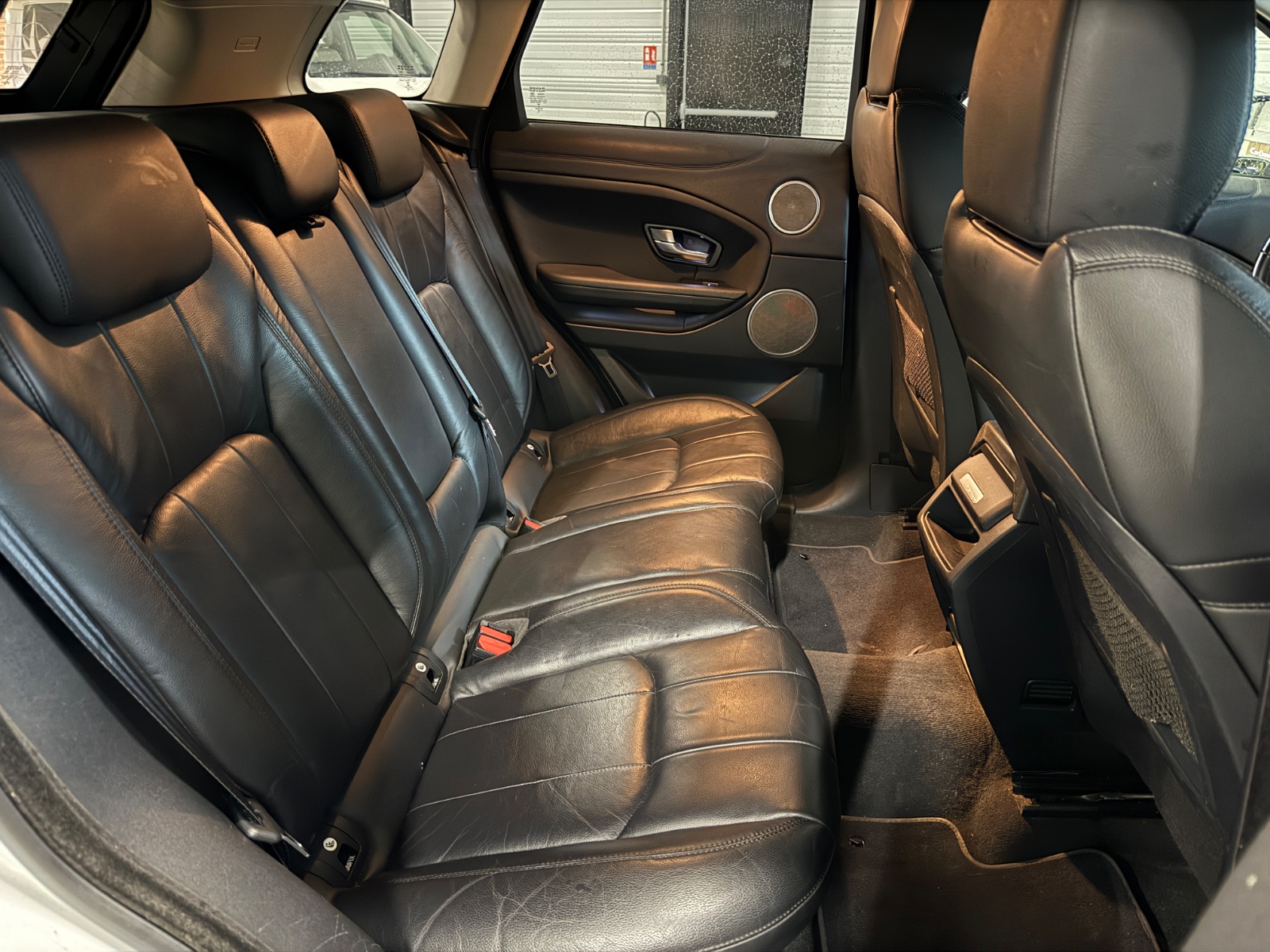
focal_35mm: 24
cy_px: 476
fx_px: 881
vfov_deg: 56.8
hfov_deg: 71.6
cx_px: 635
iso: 1250
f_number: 1.78
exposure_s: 1/9
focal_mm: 6.76
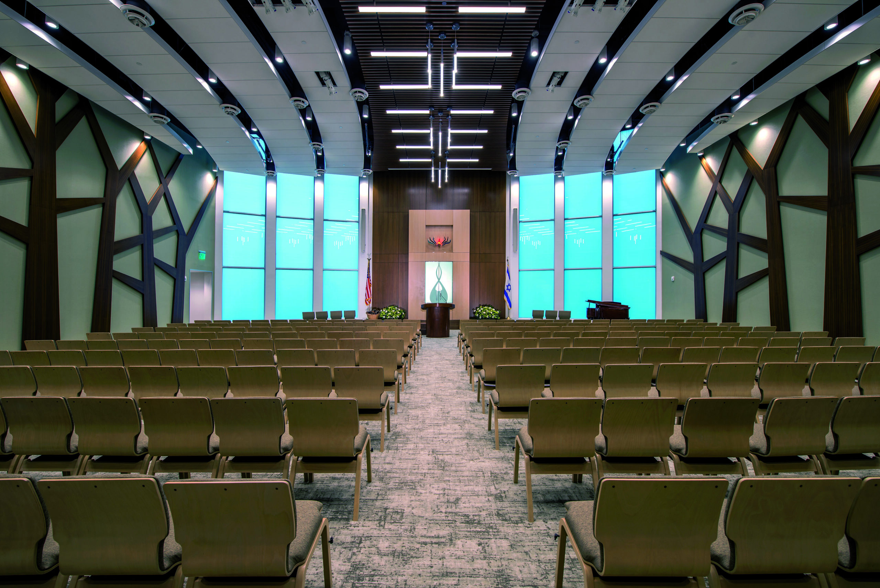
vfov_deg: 81.3
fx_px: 342
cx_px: 440
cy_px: 294
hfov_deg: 104.2
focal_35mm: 14
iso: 80
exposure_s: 1/3
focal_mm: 14
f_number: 8
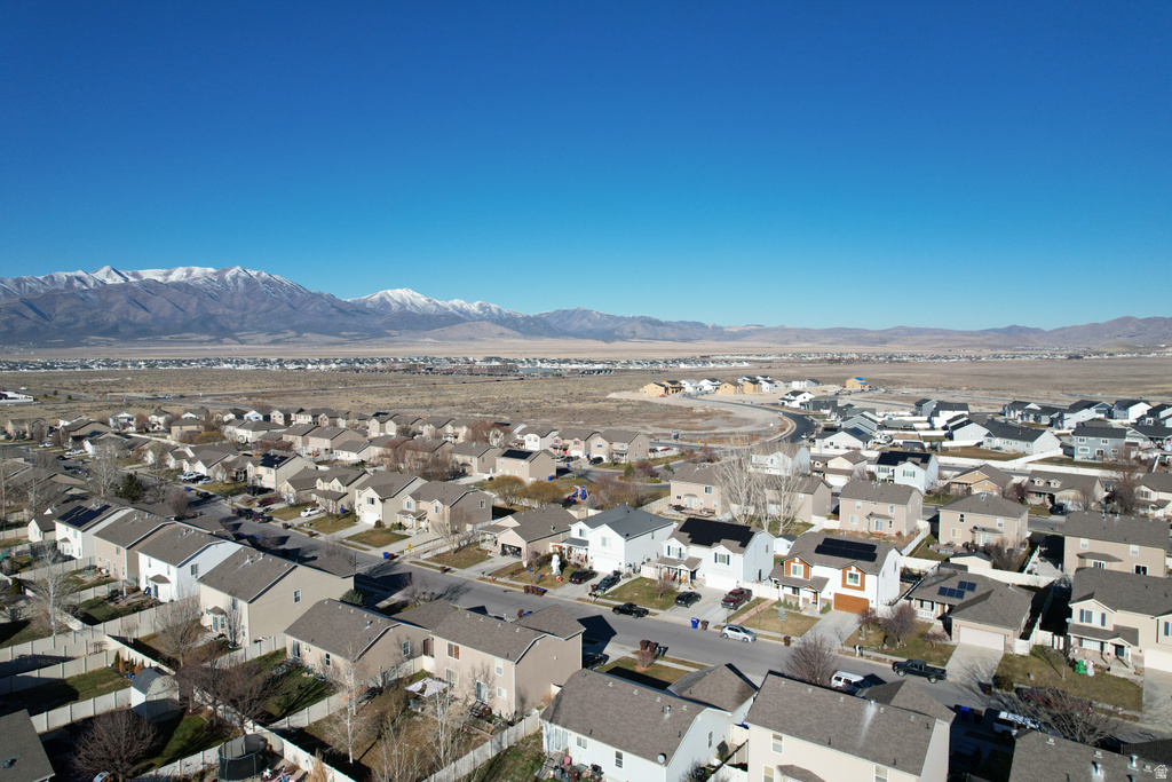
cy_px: 391
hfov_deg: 78.6
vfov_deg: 57.2
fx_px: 716
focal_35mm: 22
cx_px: 586
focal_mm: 8.38
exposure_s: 1/2500
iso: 120
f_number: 2.8
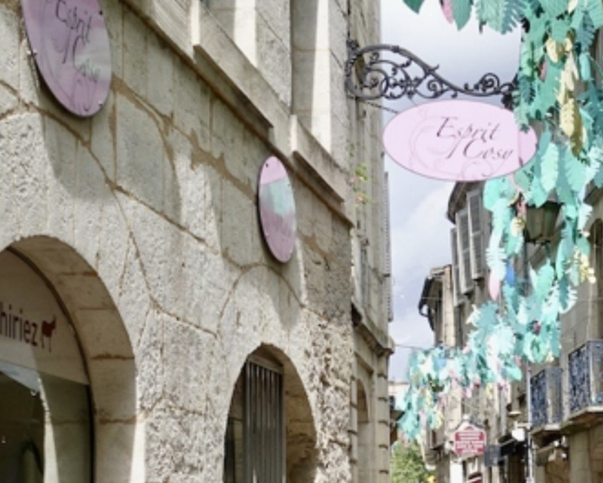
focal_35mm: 108
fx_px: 1928
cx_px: 379
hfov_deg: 17.7
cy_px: 429
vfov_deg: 14.1
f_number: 4
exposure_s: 1/640
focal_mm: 13.53
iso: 125
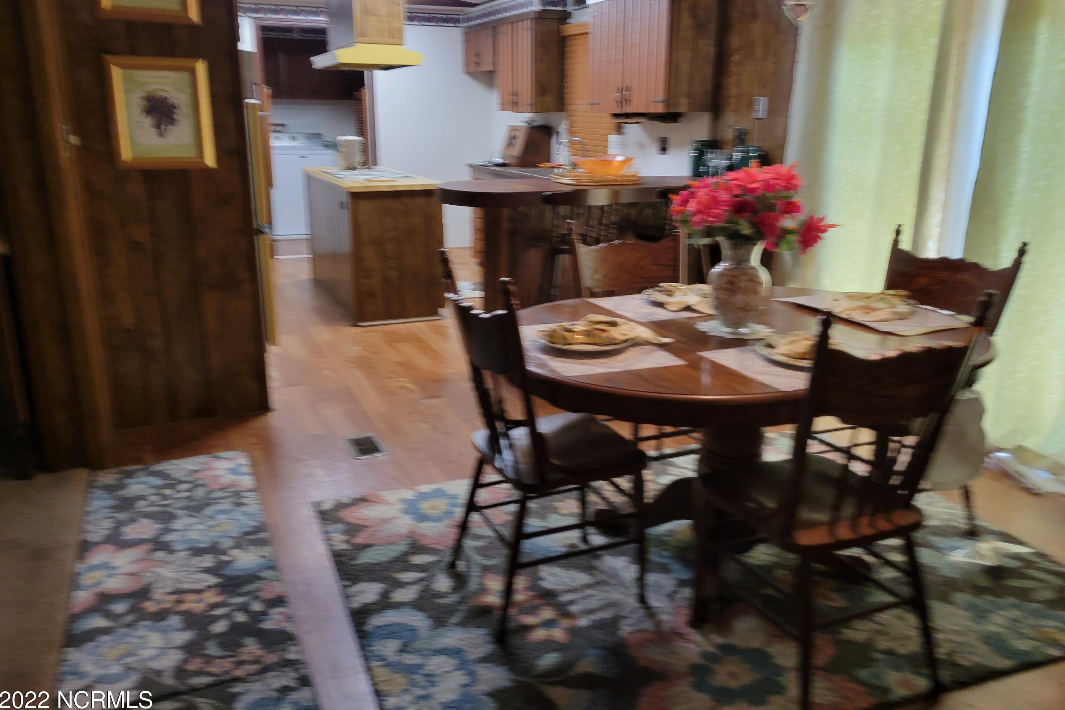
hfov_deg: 65.5
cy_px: 324
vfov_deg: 46.4
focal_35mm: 28
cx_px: 531
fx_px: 828
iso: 160
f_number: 1.8
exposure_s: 1/40
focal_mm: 5.4
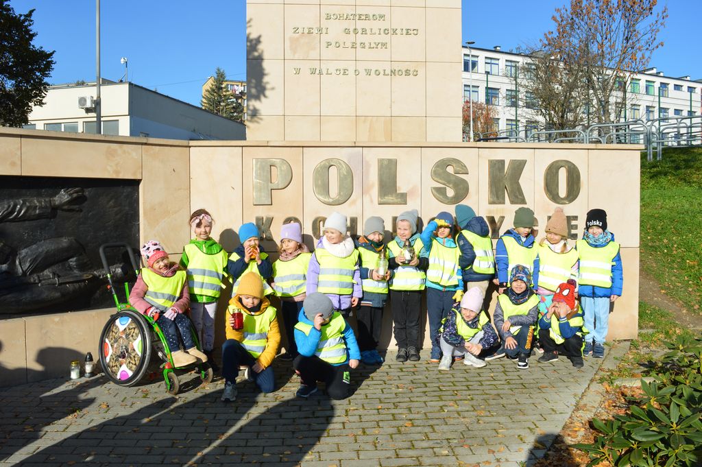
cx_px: 351
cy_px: 234
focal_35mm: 30
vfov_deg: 43.5
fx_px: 585
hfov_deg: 62.0
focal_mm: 20
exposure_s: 1/320
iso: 100
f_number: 9
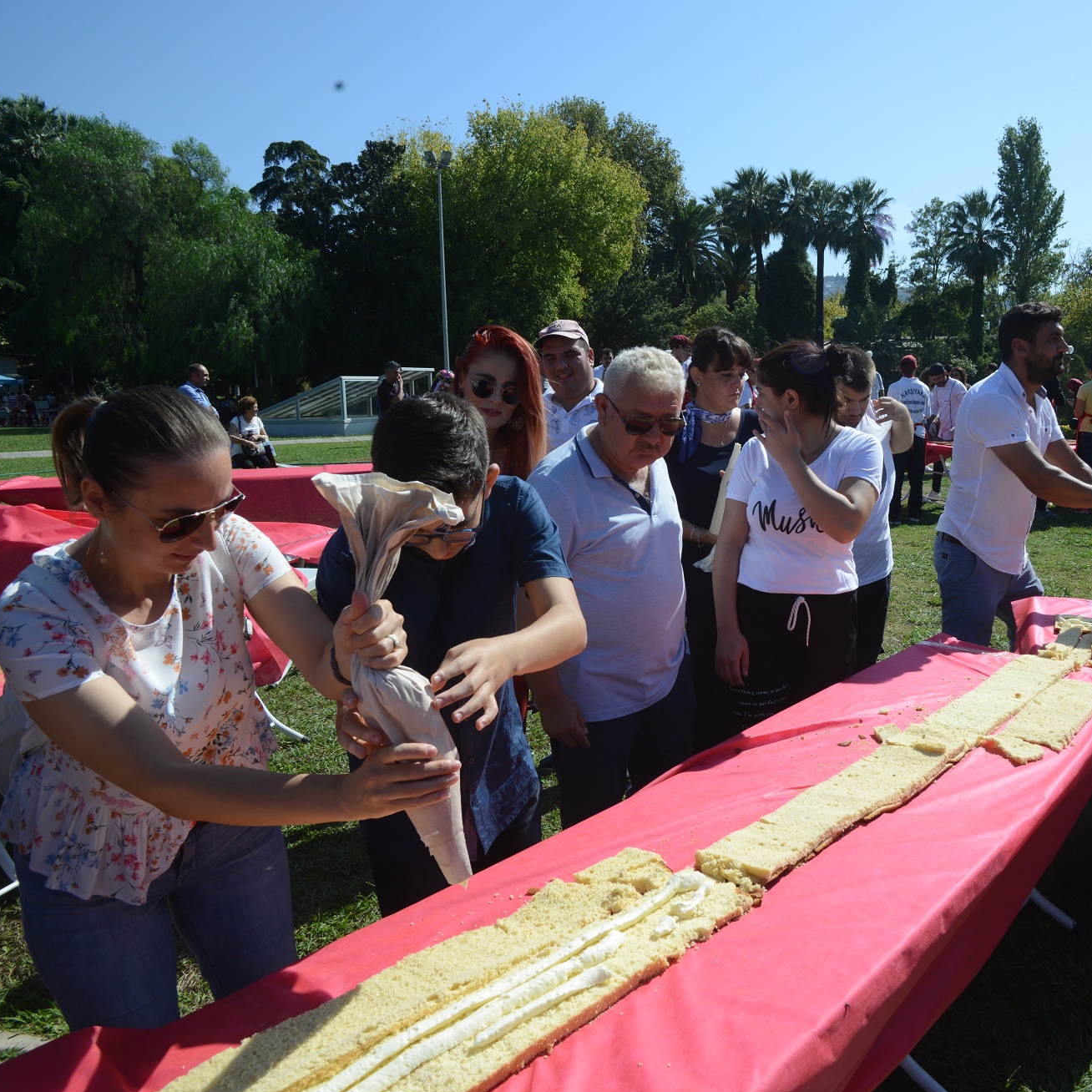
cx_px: 690
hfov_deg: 60.1
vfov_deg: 60.9
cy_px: 543
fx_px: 928
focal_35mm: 26
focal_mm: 20
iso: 400
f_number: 11
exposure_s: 1/500
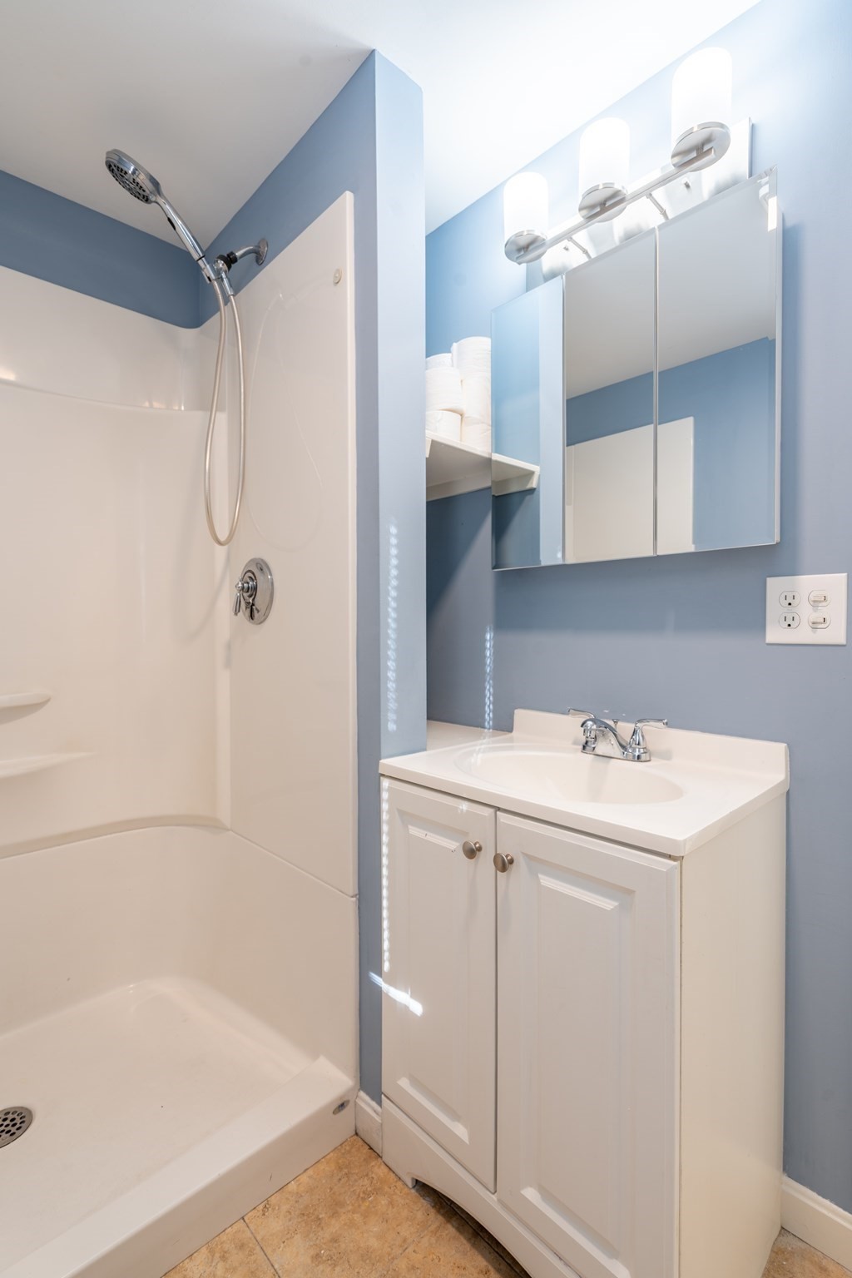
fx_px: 568
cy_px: 639
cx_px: 426
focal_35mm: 16
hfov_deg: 73.7
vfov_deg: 96.7
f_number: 8
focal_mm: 16
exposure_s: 1/20
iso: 100
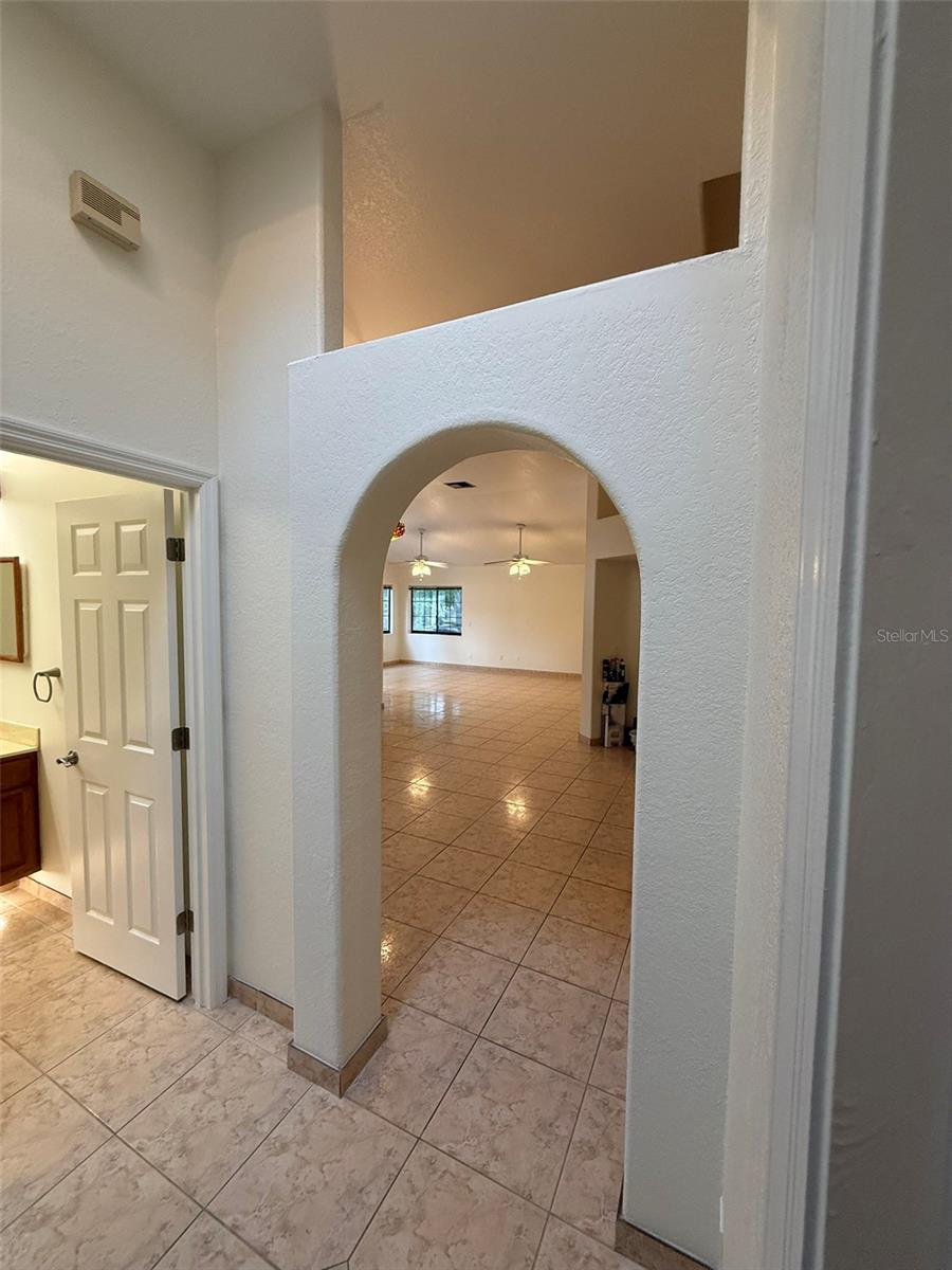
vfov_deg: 102.1
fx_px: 513
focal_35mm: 14
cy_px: 635
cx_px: 476
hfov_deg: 85.7
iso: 200
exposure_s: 1/120
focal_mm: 2.22
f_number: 2.2
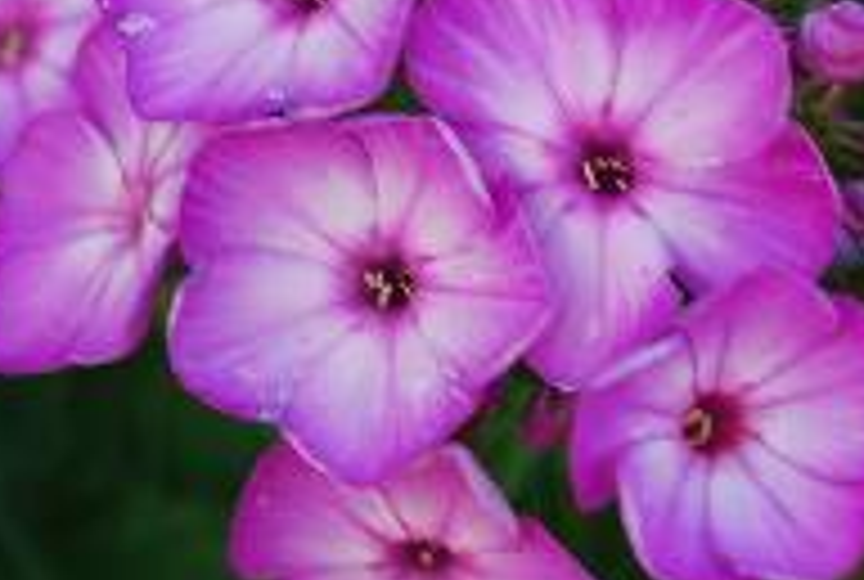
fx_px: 3753
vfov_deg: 8.8
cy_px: 148
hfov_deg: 13.1
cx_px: 364
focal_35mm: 156
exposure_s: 1/60
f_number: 7.1
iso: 200
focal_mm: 50
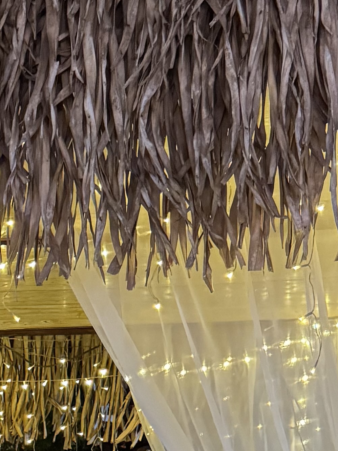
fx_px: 1341
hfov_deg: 14.2
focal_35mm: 103
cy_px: 653
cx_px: 9
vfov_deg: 17.4
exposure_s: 1/60
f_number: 1.78
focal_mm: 6.76
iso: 800
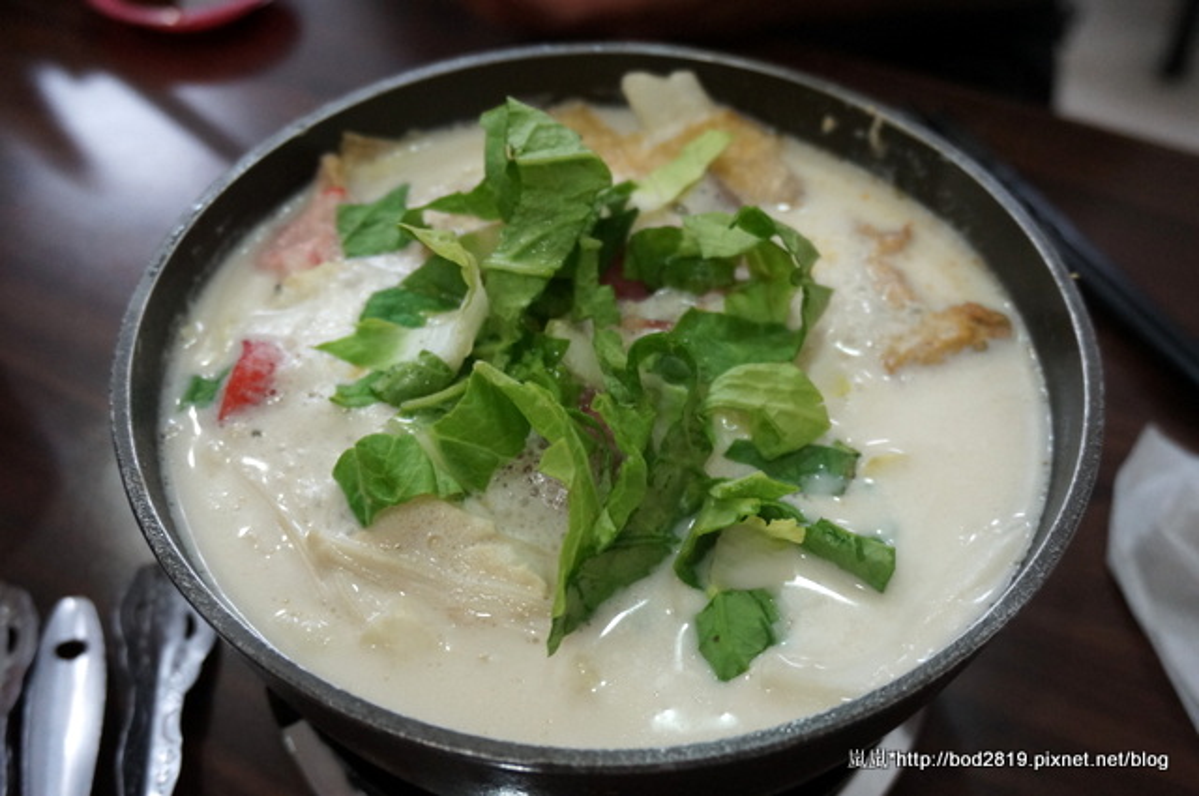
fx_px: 1247
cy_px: 398
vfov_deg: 35.4
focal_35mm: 38
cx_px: 600
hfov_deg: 51.3
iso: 1600
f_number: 4.5
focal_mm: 25
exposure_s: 1/60
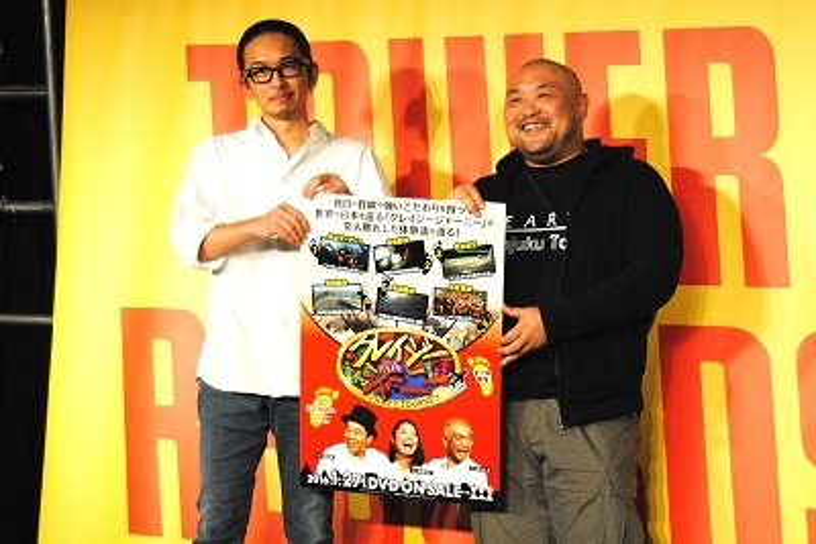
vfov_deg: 33.0
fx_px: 918
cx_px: 408
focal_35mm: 40
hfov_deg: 47.9
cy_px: 272
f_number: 2.8
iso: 800
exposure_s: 1/160
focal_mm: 27
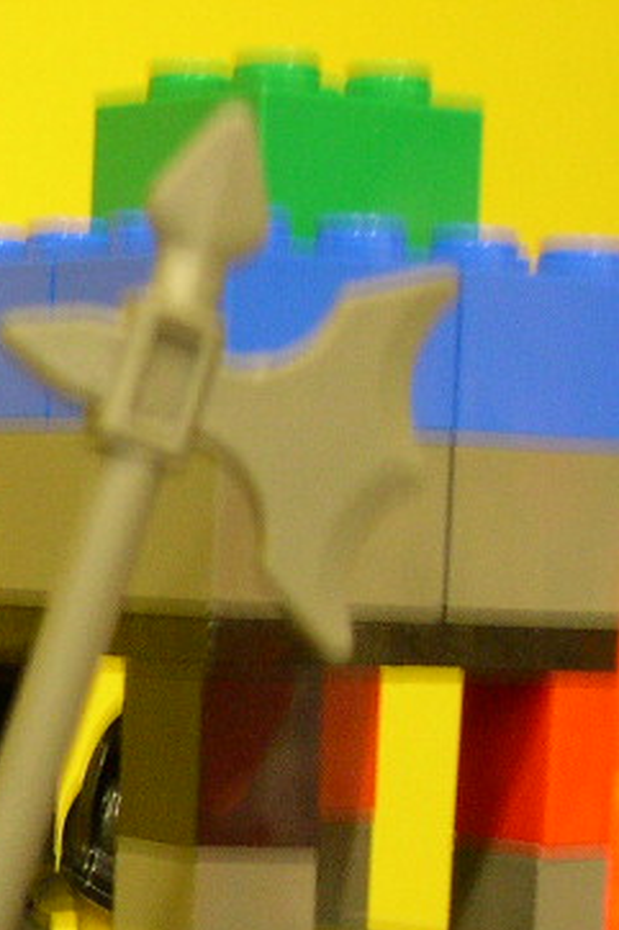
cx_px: -529
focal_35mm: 153
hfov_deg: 8.6
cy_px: 981
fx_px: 3950
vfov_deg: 13.2
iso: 400
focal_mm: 11.1
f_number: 3.2
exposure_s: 1/4.4
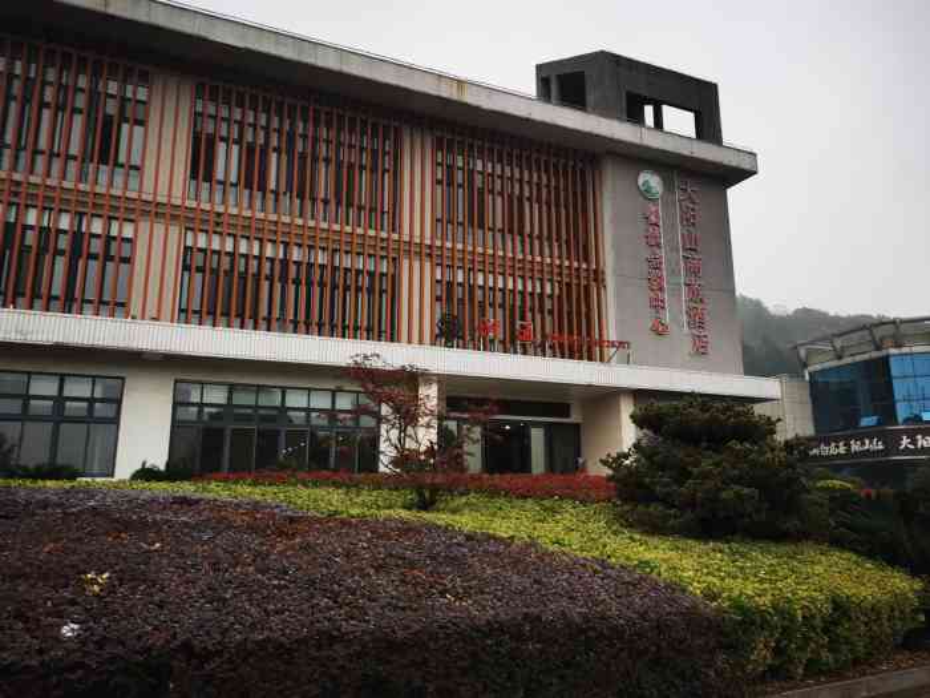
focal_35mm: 27
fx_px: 725
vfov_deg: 51.4
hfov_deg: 65.3
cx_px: 465
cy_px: 349
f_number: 1.8
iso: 50
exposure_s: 1/154
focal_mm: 5.58
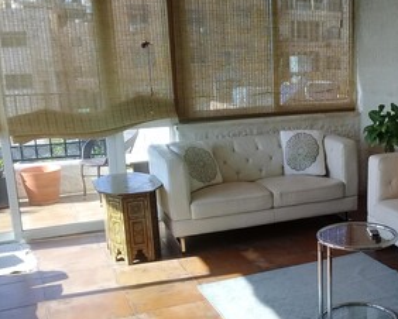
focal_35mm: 49
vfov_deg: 30.7
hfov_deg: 36.7
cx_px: 321
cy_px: 210
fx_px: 578
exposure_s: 1/302
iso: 50
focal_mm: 3.3
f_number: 2.2
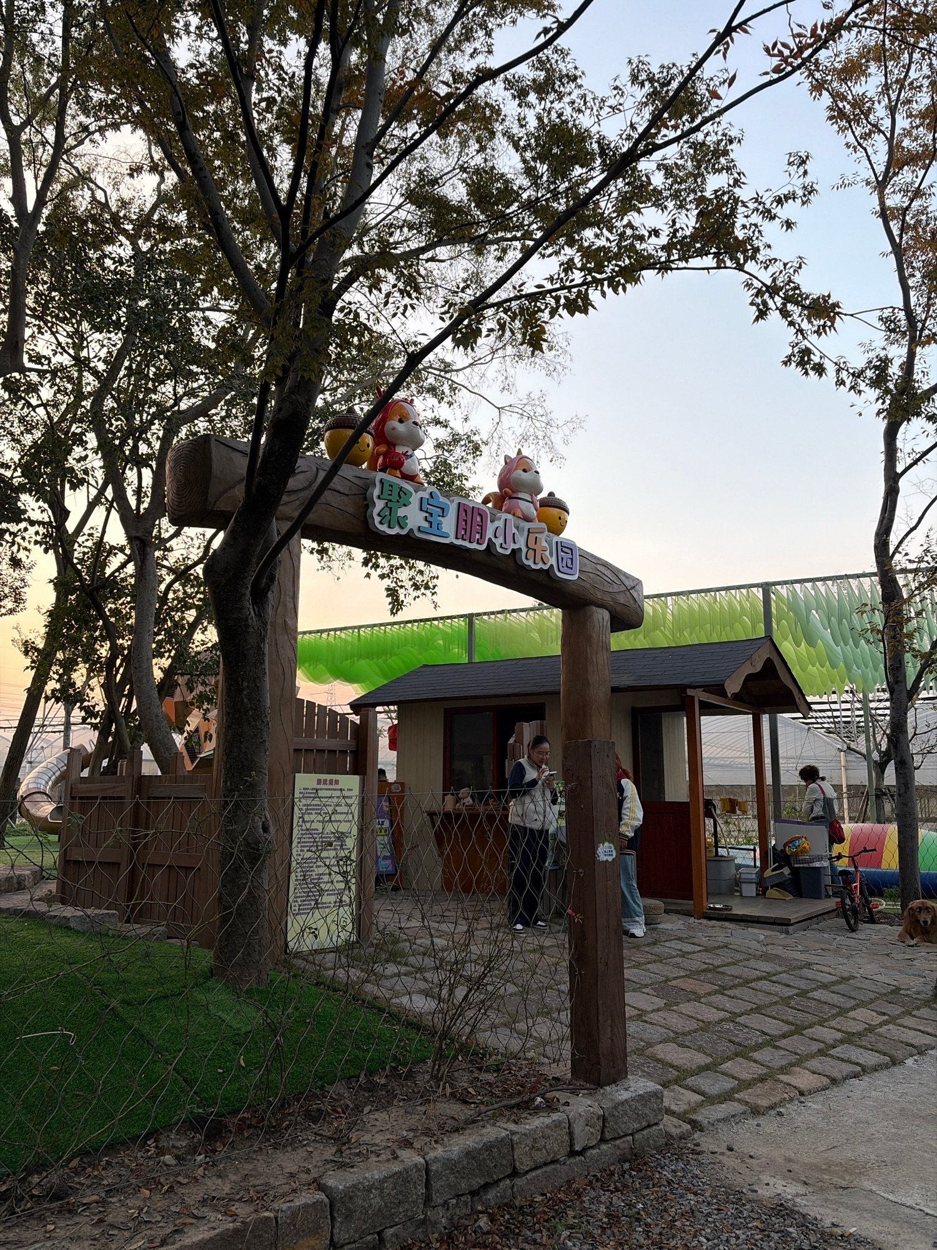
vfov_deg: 67.3
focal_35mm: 26
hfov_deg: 53.1
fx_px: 938
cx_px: 468
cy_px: 625
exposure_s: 1/331
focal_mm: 5.96
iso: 50
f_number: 1.6
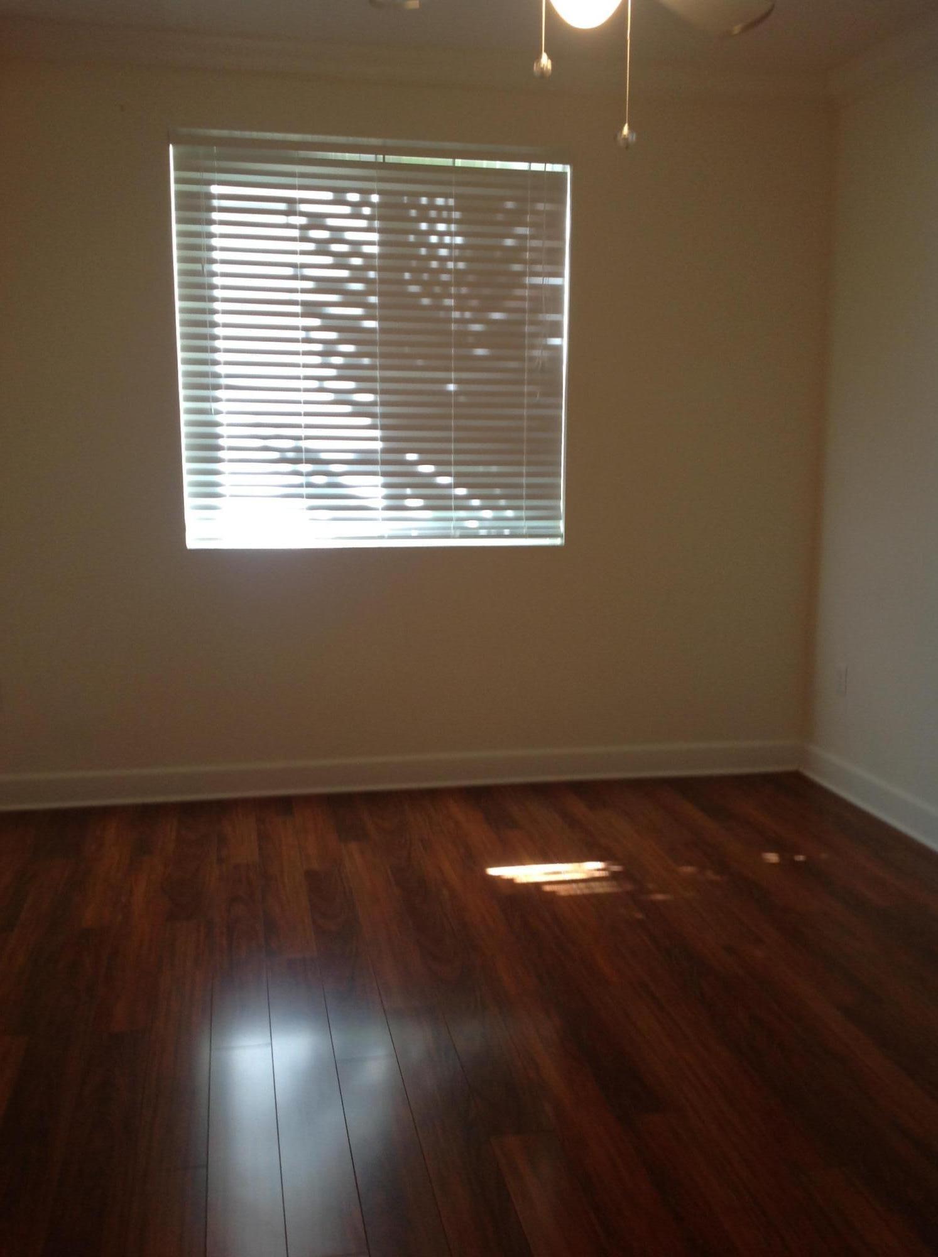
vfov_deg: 52.7
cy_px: 628
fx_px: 1268
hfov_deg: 40.6
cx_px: 469
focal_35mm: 35
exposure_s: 1/15
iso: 80
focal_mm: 4.28
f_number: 2.4
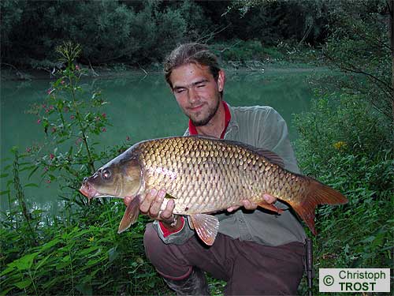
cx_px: 197
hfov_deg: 49.0
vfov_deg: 37.7
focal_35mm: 38
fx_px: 433
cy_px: 148
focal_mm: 8
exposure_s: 1/60
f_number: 2.8
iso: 100
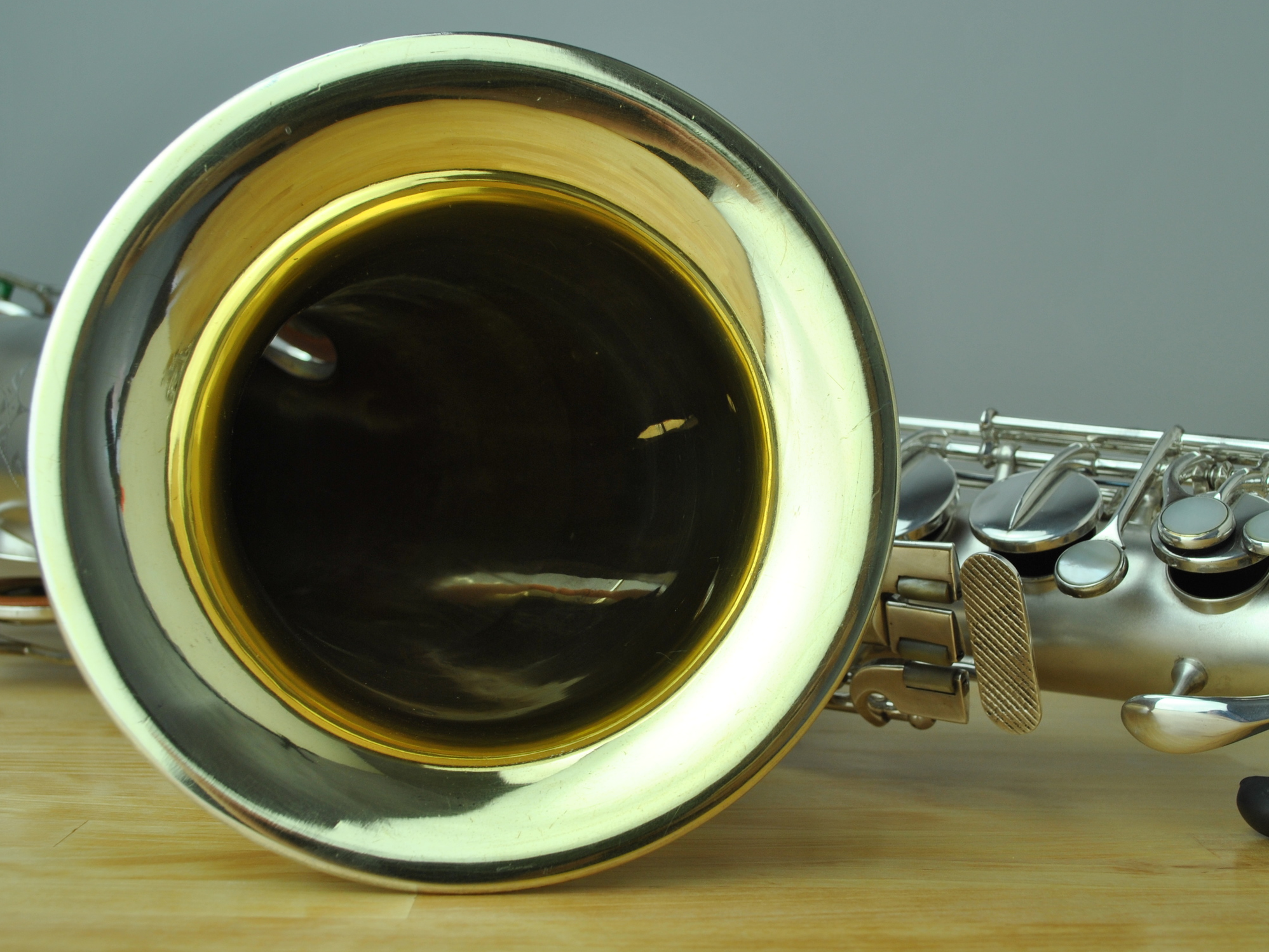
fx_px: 1723
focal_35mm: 47
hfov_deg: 40.3
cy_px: 503
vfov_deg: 30.9
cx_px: 748
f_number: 8
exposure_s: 1/60
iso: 140
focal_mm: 26
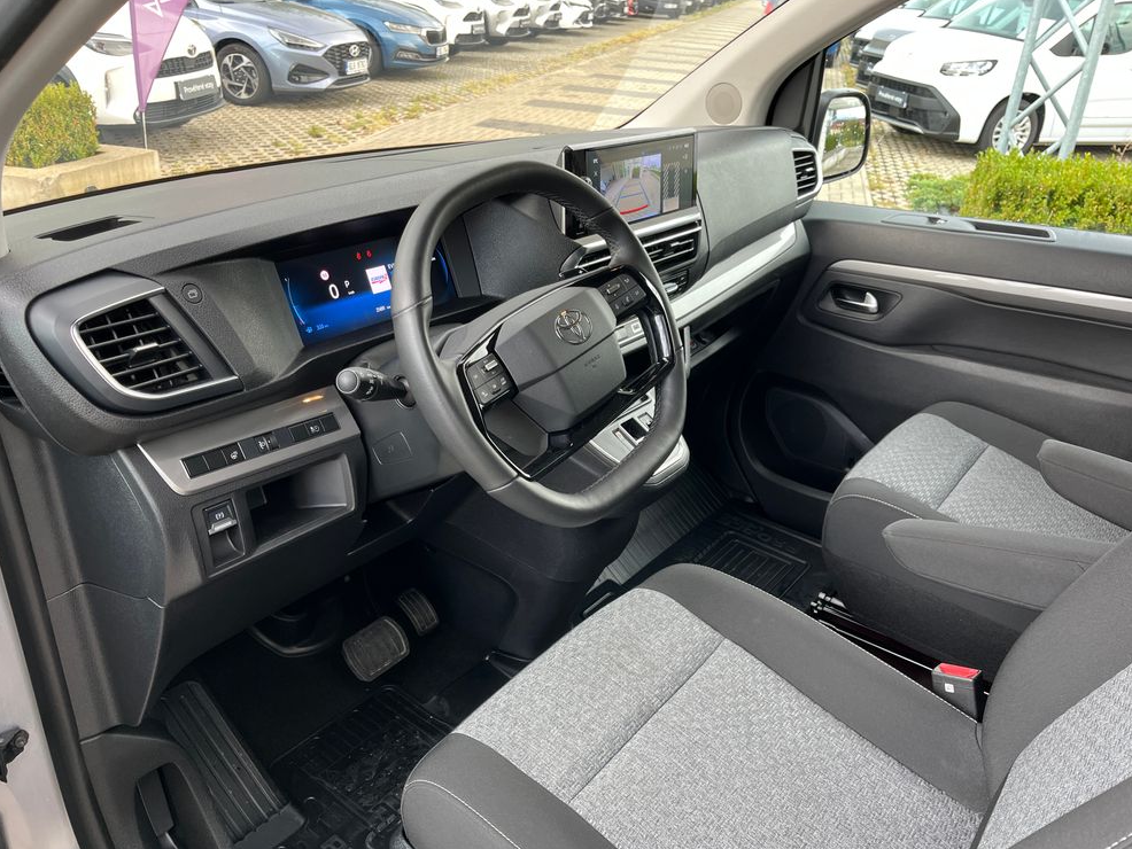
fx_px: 883
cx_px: 583
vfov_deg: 51.4
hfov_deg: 65.3
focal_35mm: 27
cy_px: 437
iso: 64
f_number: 1.6
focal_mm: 5.1
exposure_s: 1/121
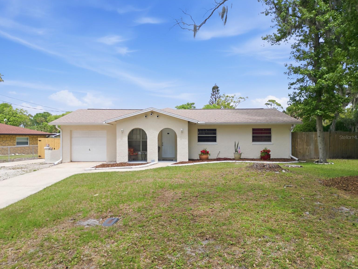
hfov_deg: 69.4
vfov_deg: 54.9
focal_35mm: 25
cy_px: 137
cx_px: 175
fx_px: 259
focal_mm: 6.7
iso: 120
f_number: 1.7
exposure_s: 1/4000
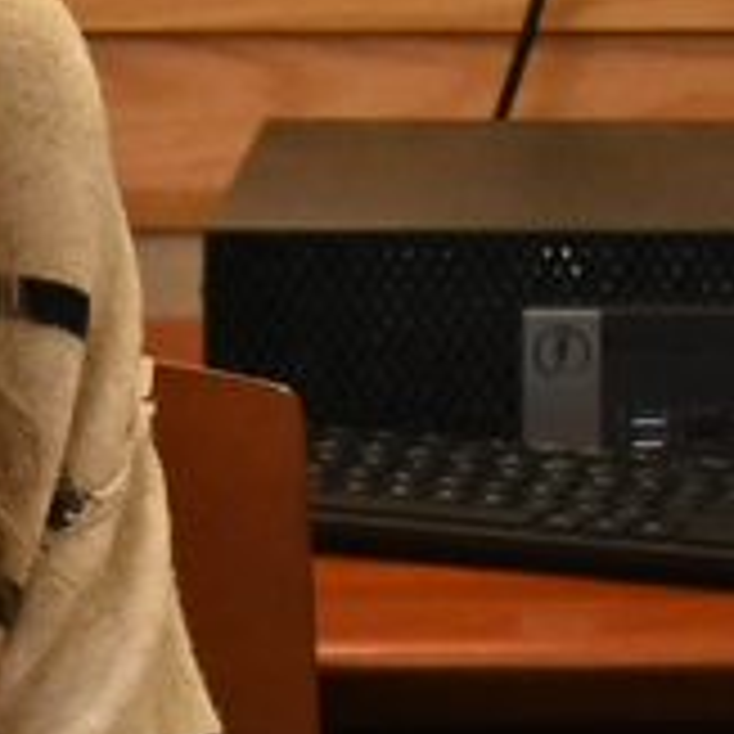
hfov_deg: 4.1
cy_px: -365
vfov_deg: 4.2
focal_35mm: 412
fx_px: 9884
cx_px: 2558
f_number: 5.6
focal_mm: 44
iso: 1600
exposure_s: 1/200
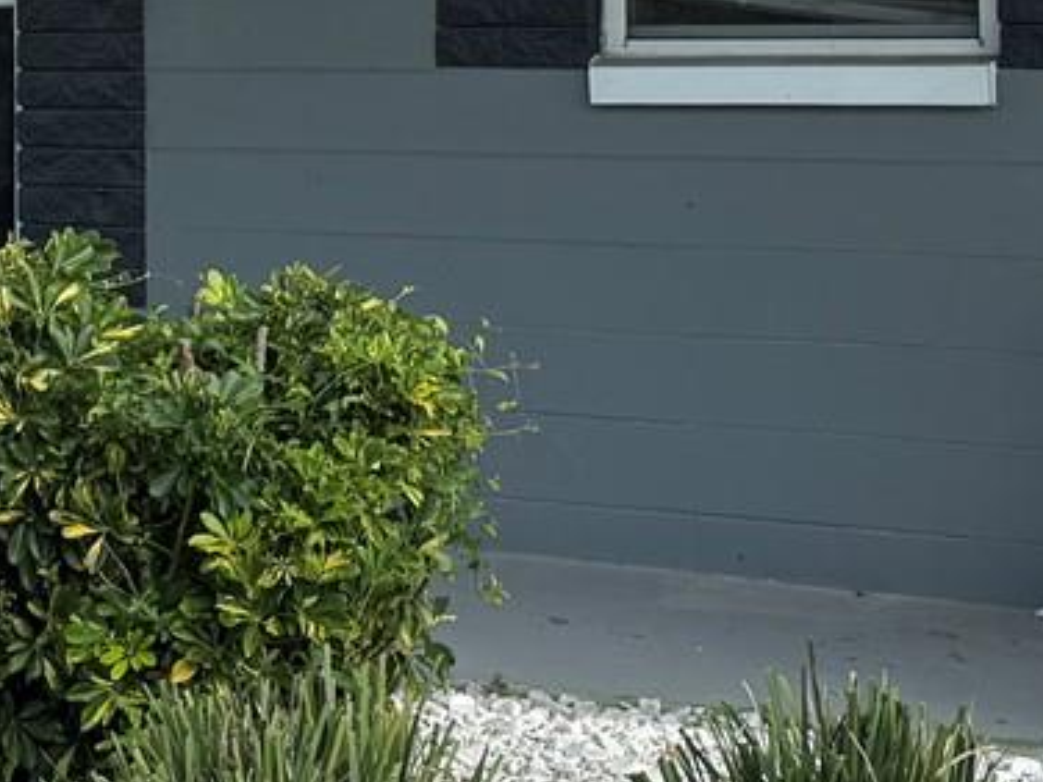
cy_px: -75
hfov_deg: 18.9
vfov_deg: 14.2
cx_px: 58
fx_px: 3073
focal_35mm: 102
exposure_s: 1/3145
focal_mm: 6.76
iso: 80
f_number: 1.78
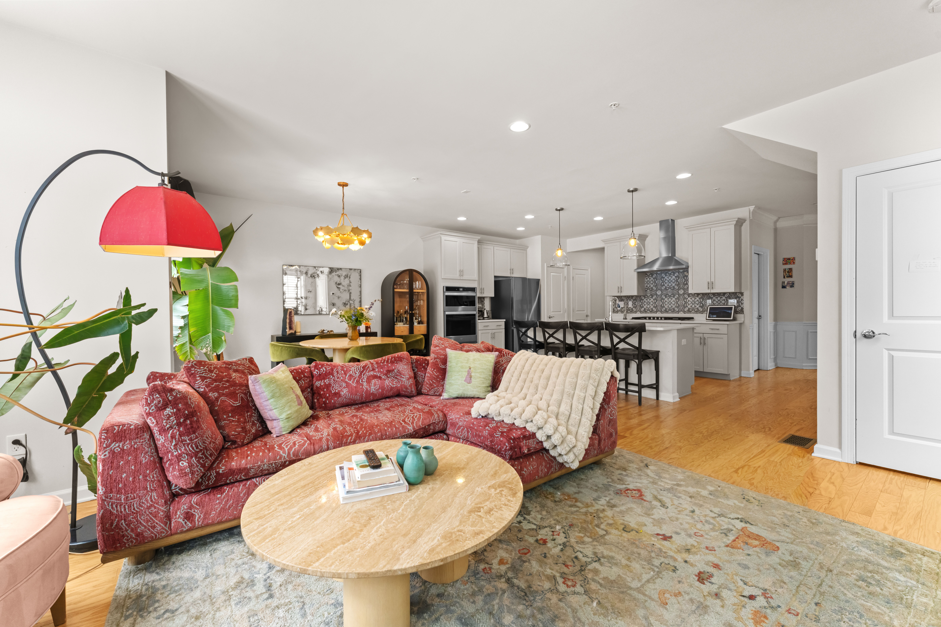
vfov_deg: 78.5
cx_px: 470
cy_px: 314
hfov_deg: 101.5
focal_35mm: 15
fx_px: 384
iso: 1600
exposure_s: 1/20
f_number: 11
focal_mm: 14.7
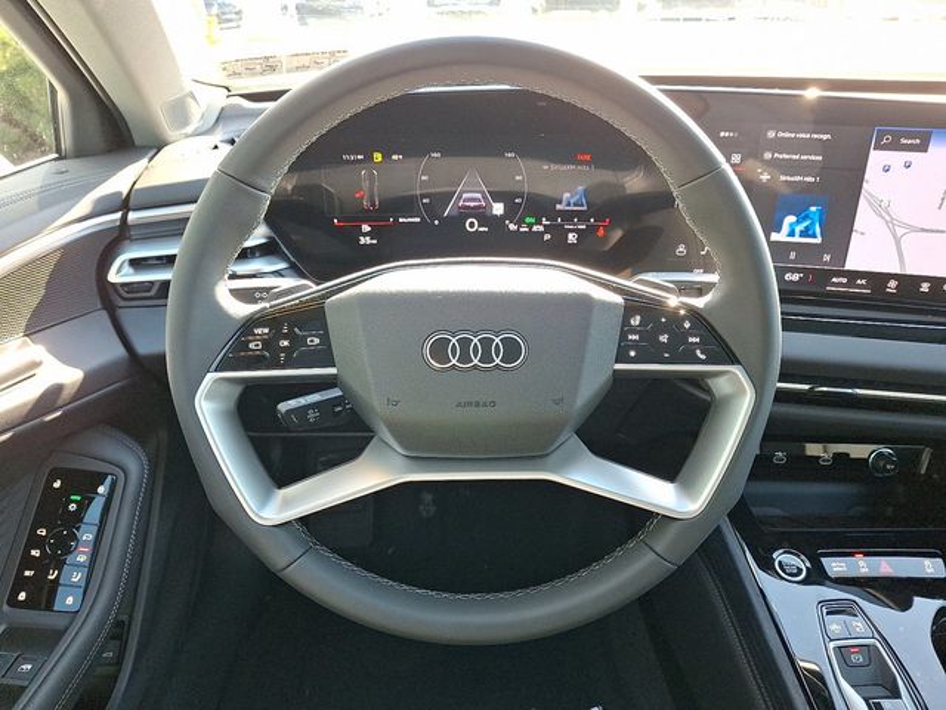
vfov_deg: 54.9
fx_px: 683
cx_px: 473
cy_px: 355
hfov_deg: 69.4
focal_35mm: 25
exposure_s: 1/120
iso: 71
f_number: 1.8
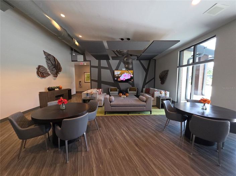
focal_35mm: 13
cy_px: 88
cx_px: 118
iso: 80
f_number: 1.9
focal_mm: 2.2
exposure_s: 1/60
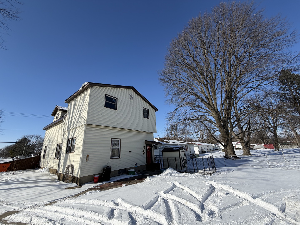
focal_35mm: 14
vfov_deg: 85.7
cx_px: 150
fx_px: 121
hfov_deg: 102.1
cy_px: 112
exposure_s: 1/1368
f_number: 2.2
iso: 20
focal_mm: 2.22
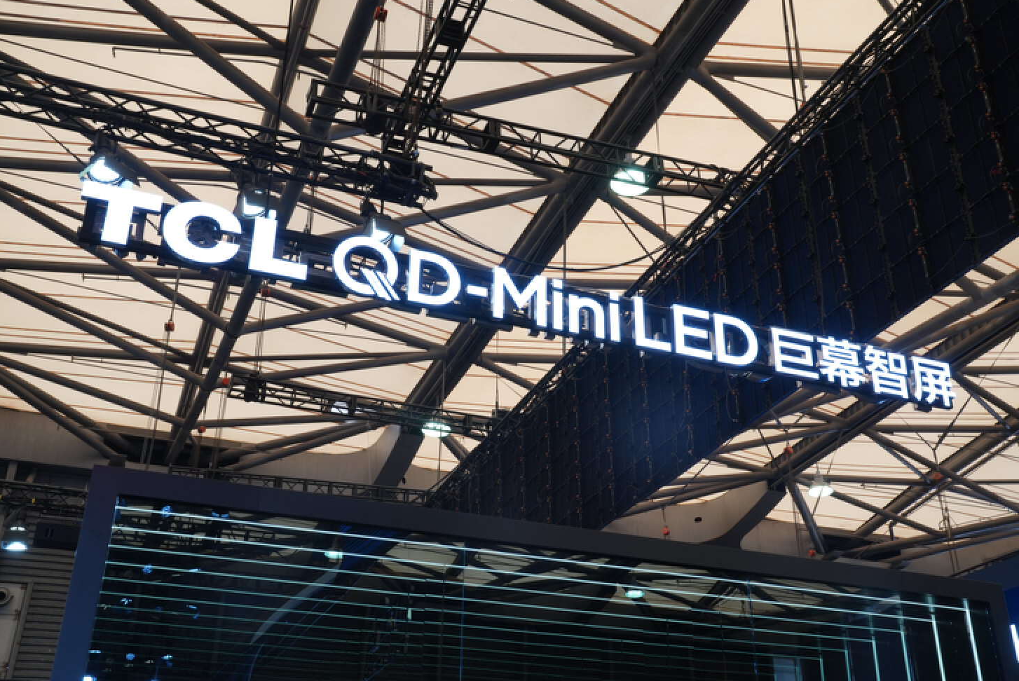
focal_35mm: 40
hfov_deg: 48.4
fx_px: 1133
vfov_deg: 33.5
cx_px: 542
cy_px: 348
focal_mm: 36
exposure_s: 1/40
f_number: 9
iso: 400
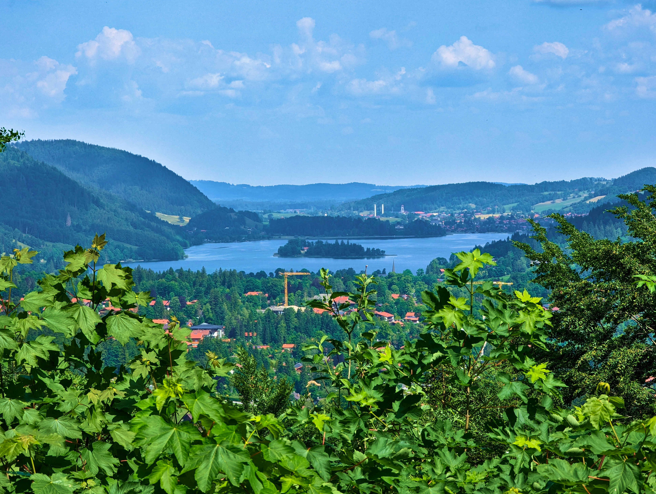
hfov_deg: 17.5
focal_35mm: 112
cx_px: 313
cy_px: 243
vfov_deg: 13.3
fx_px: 2125
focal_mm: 19
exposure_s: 1/309
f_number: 3.5
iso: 34
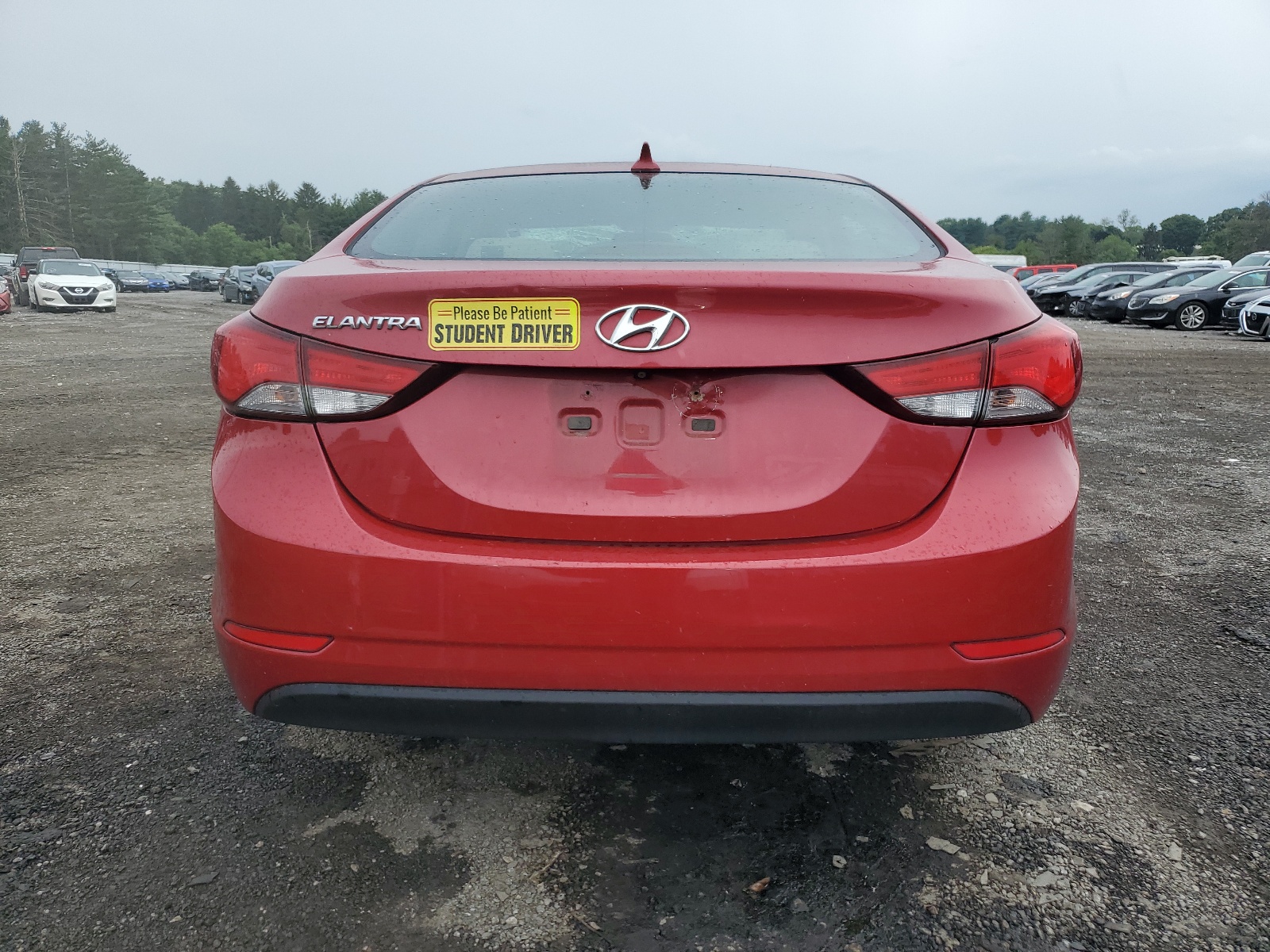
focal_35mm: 26
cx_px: 635
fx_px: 954
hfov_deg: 67.3
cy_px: 476
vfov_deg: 53.1
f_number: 1.5
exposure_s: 1/1250
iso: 50
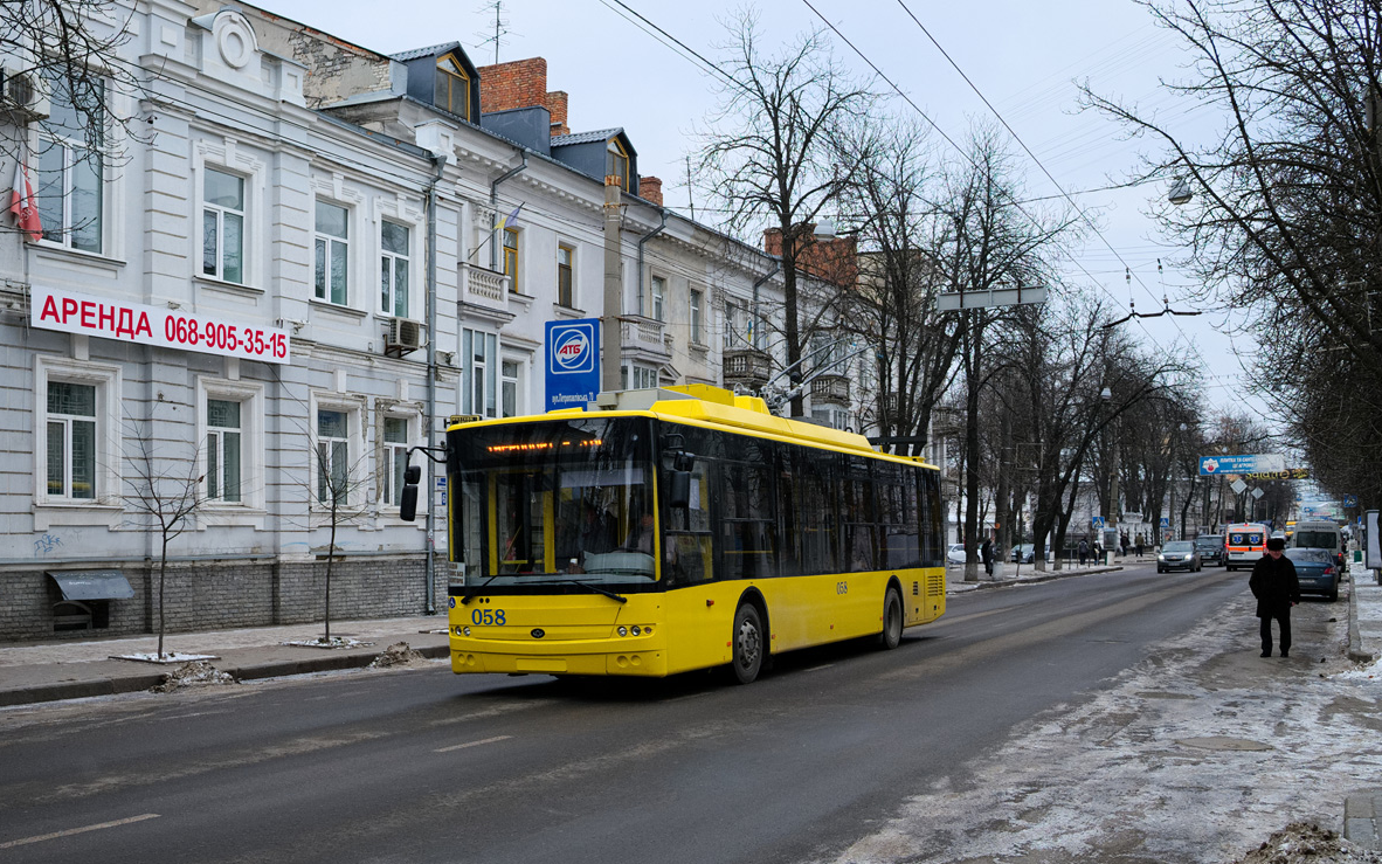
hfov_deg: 62.9
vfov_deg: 41.8
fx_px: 1130
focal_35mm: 30
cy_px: 402
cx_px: 687
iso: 400
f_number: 3.6
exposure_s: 1/640
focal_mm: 19.6
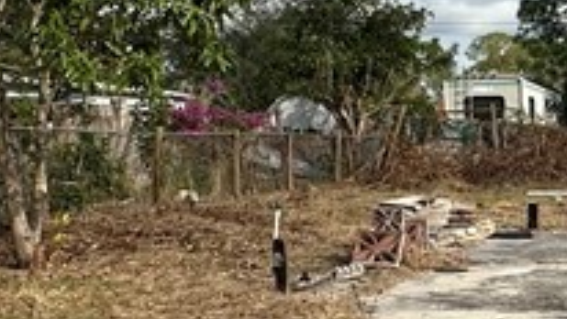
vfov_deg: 15.7
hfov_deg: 25.4
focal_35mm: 76
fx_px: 1143
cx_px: 658
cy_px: 278
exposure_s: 1/1916
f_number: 2.2
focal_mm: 2.22
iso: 50
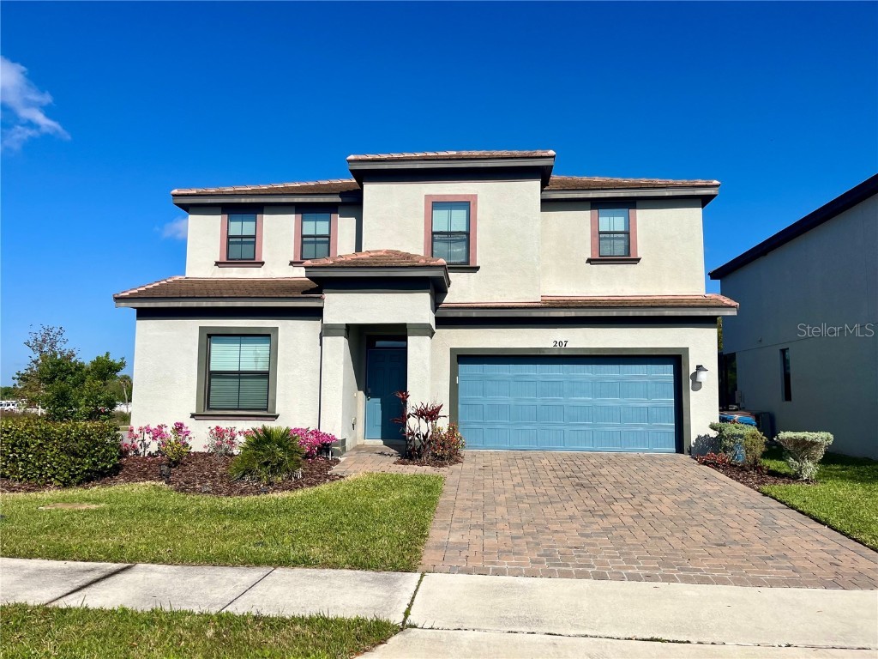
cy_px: 330
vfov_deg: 53.1
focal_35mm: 26
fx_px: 659
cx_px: 439
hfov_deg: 67.3
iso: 50
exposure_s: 1/6494
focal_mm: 5.1
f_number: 1.6
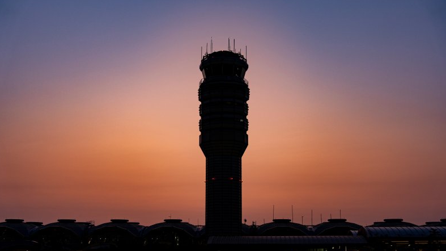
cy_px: 118
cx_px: 224
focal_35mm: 49
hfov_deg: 42.1
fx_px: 579
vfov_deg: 24.4
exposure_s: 1/80
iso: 250
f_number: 2.8
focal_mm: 46
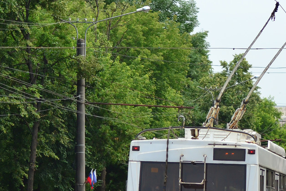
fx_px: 1589
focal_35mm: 200
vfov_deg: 6.9
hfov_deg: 10.3
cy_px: 139
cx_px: 215
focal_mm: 70
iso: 400
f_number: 6.3
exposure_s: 1/1000
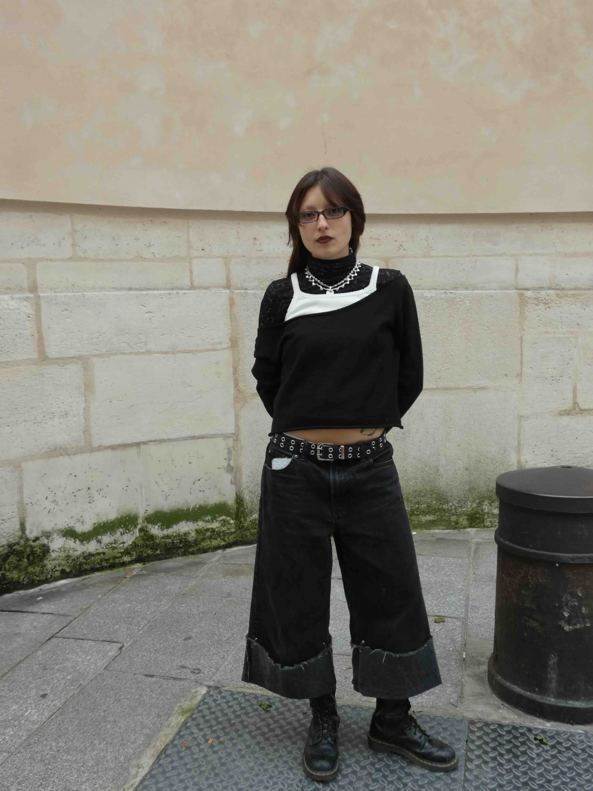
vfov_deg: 55.3
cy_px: 417
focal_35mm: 33
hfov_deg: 42.9
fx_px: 754
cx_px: 325
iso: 80
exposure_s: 1/125
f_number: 3.3
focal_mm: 5.3
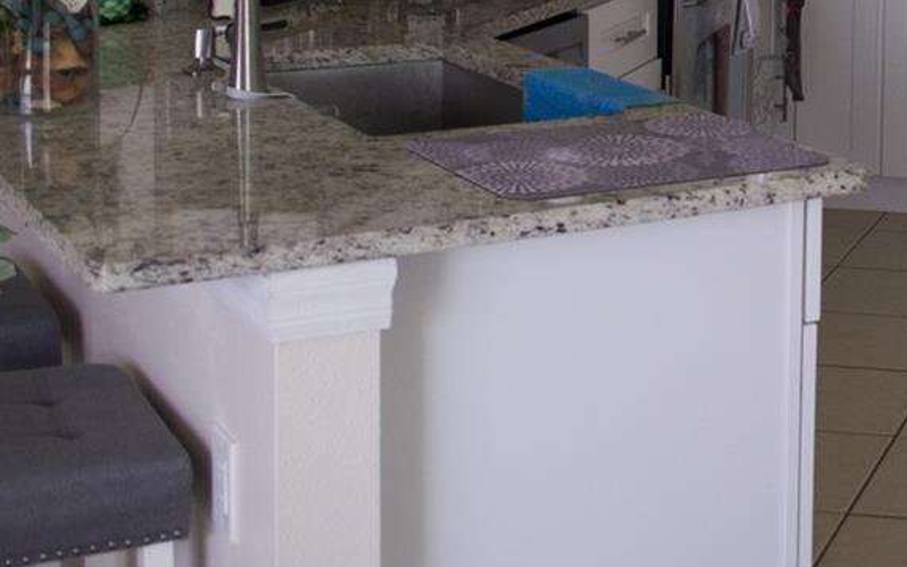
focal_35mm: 77
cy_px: -102
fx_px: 1904
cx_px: 1029
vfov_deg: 16.3
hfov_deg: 24.7
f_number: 4
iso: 400
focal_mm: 18
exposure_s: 1/60
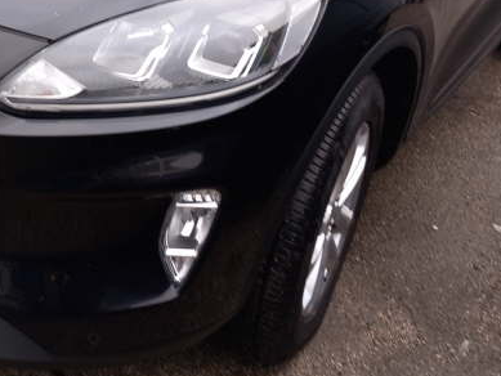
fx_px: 1028
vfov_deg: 20.2
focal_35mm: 71
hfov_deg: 26.9
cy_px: 14
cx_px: 98
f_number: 1.8
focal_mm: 4
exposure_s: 1/50
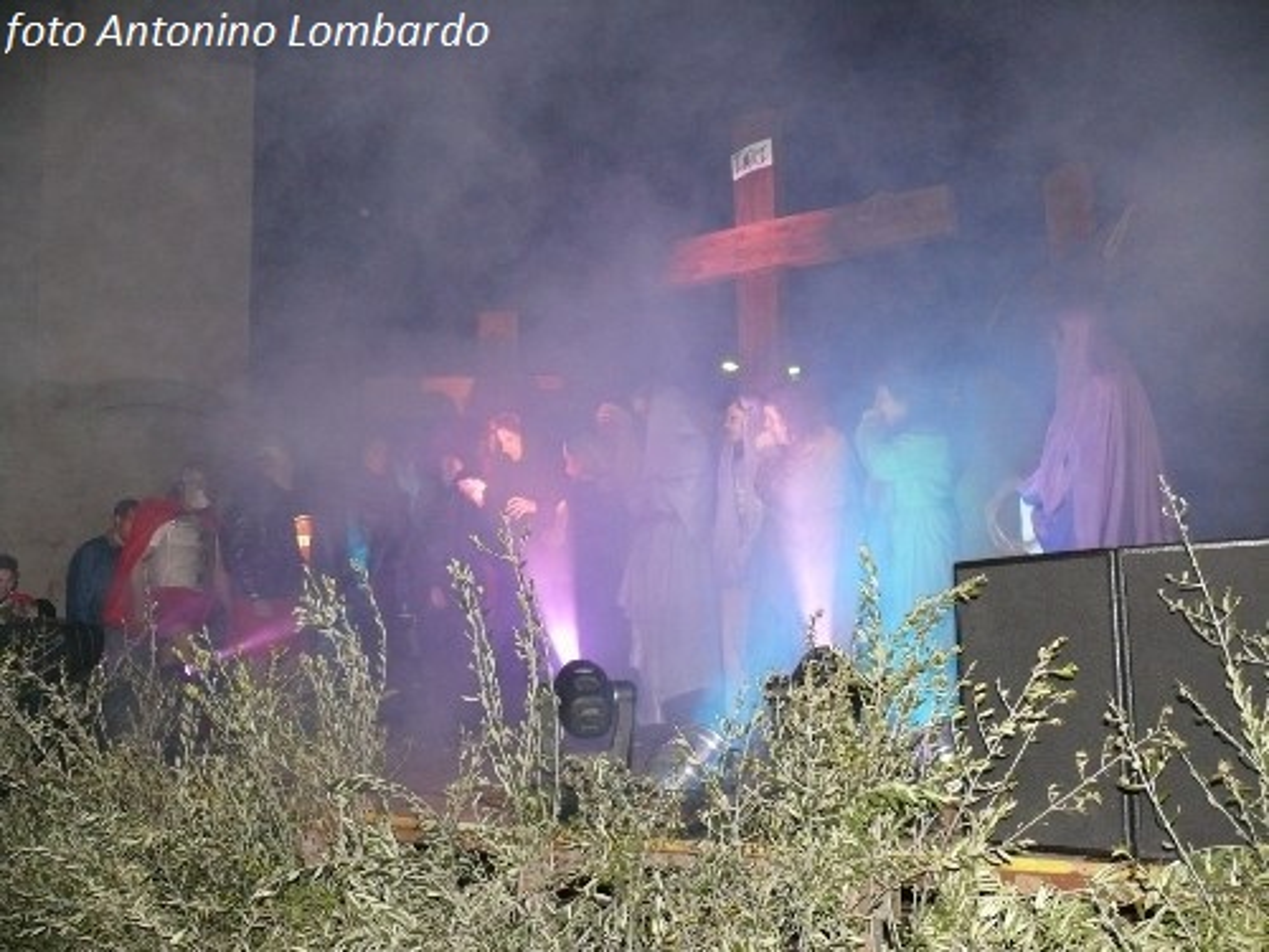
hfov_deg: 52.6
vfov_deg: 40.7
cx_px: 634
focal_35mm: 35
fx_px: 1283
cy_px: 476
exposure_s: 1/30
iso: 320
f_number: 2.8
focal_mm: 7.4
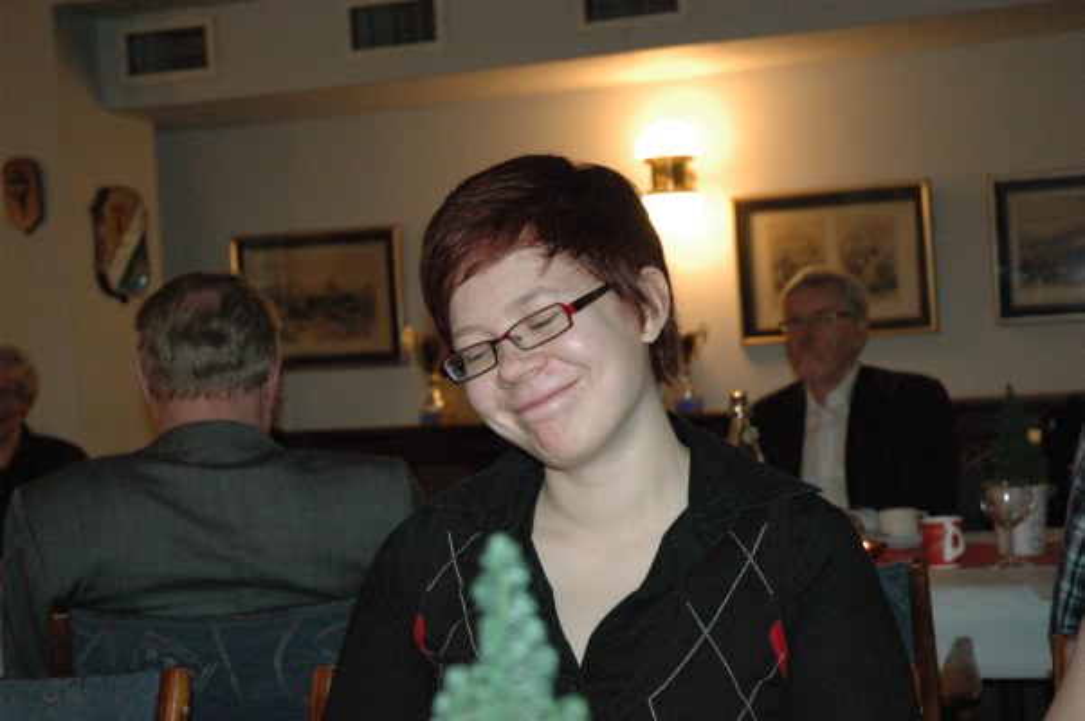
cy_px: 360
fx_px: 1806
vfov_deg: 22.6
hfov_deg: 33.4
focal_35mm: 60
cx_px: 542
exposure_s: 1/60
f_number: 5
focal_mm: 40
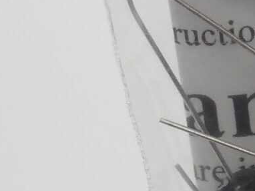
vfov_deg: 5.0
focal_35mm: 295
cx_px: 563
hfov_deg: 6.5
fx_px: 2172
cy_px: 196
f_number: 4.7
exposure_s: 1/80
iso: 80
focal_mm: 7.9
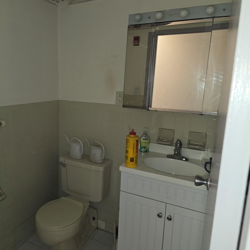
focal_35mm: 28
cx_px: 86
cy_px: 124
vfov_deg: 57.3
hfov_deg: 56.2
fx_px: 229
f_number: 1.7
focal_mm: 6.3
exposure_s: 1/60
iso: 125
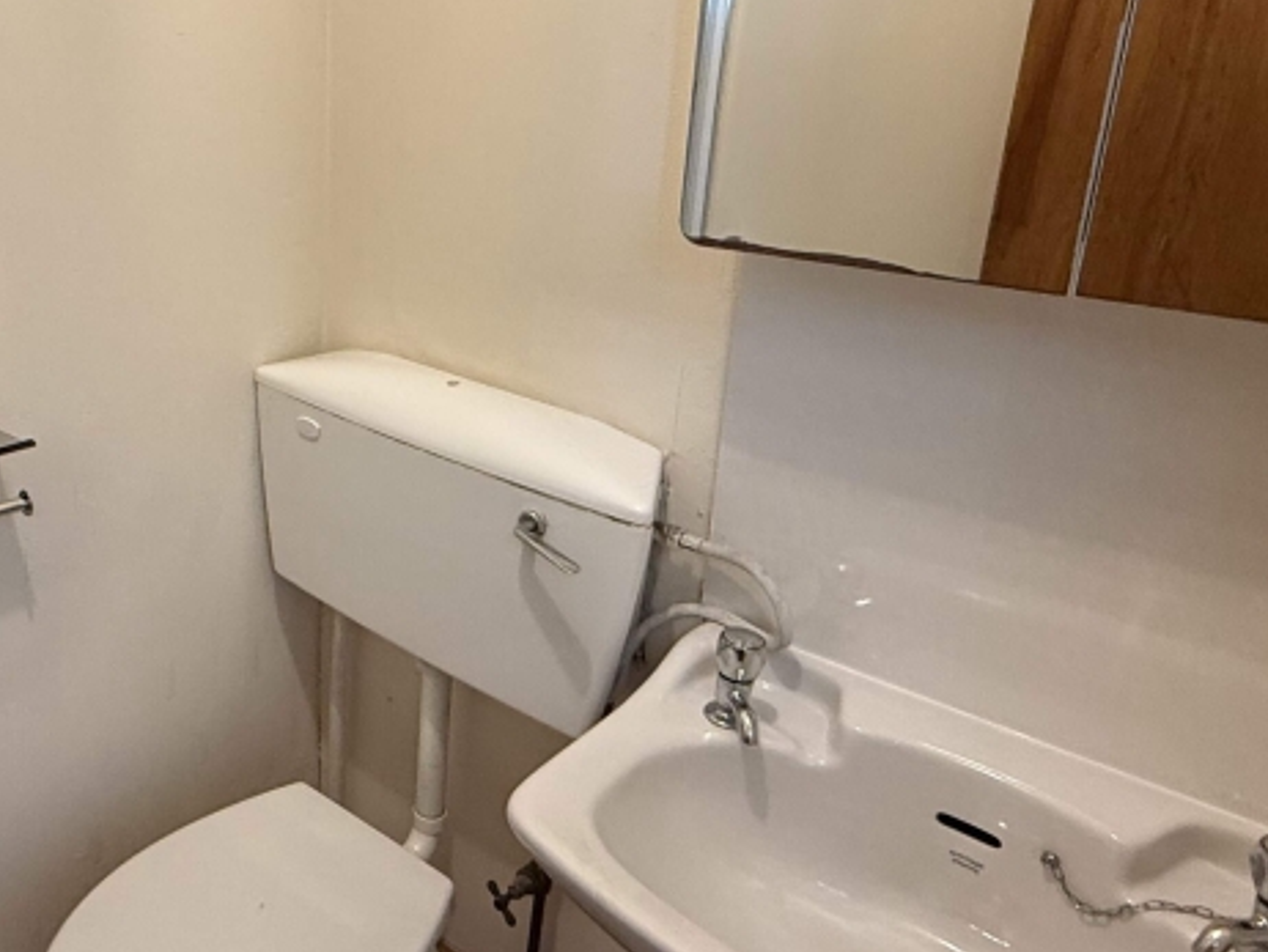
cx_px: 373
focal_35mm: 31
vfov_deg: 45.3
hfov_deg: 56.4
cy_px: 398
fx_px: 1136
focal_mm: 2.22
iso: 400
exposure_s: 1/60
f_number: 2.2
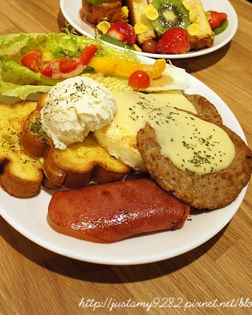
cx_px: 105
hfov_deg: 36.6
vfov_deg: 43.6
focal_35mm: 41
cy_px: 78
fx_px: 379
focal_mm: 19
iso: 1600
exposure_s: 1/30
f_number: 5.6
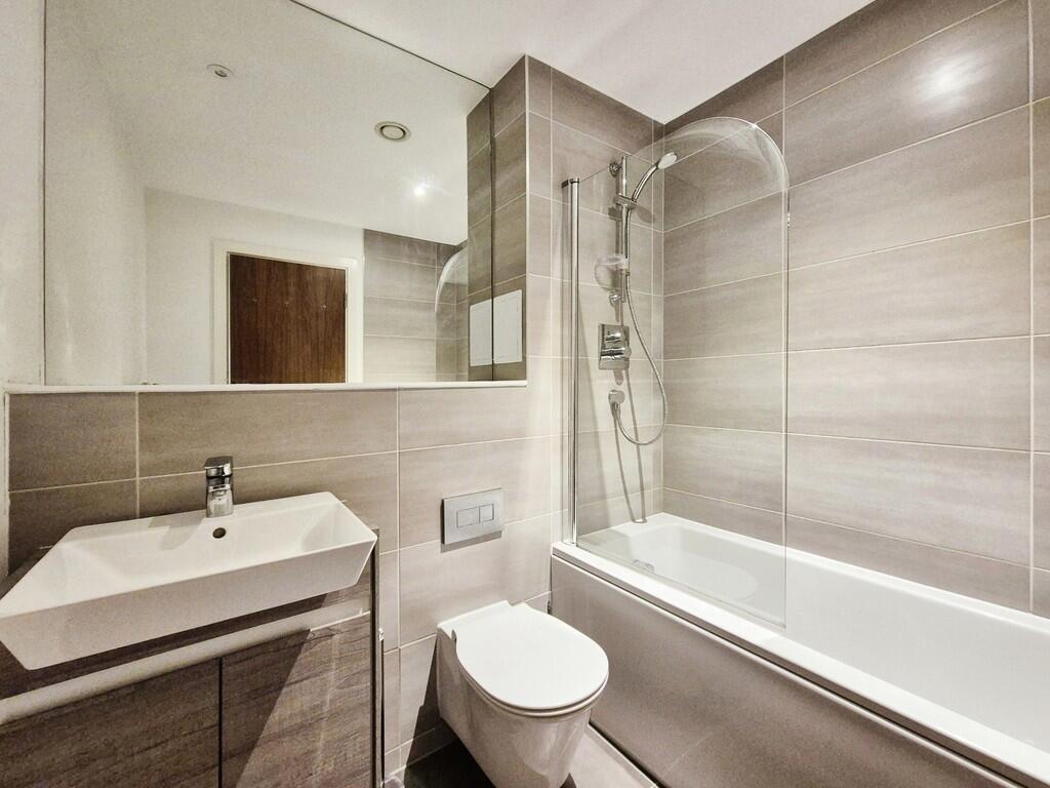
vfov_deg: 89.9
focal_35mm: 13
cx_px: 525
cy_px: 394
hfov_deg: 106.2
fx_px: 394
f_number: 2.2
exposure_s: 1/50
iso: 500
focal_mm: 2.2
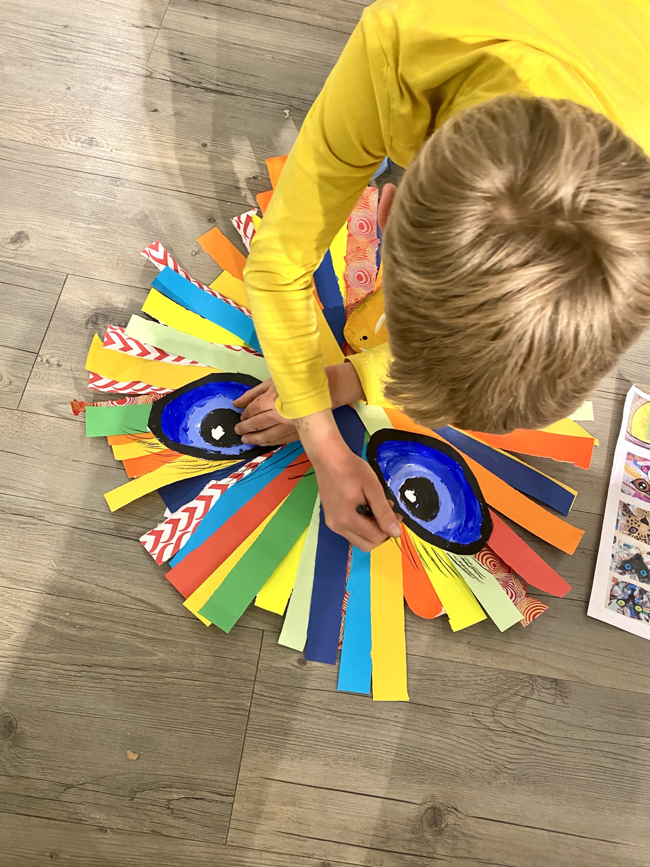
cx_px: 325
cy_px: 434
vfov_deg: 67.3
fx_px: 651
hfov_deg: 53.1
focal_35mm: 26
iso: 160
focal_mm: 4.25
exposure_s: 1/51
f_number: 1.8
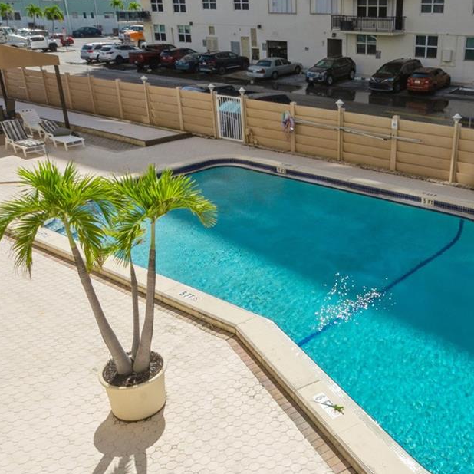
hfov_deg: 48.3
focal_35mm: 33
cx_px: 339
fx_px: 511
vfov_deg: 49.7
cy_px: 216
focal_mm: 10
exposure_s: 1/250
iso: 200
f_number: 14
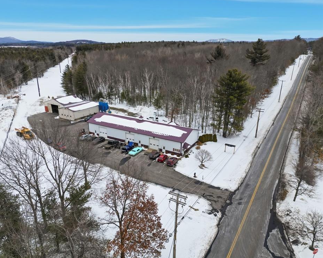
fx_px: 248
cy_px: 132
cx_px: 145
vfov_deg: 54.9
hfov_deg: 65.9
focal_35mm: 26
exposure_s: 1/8000
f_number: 1.7
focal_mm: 6.7
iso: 100
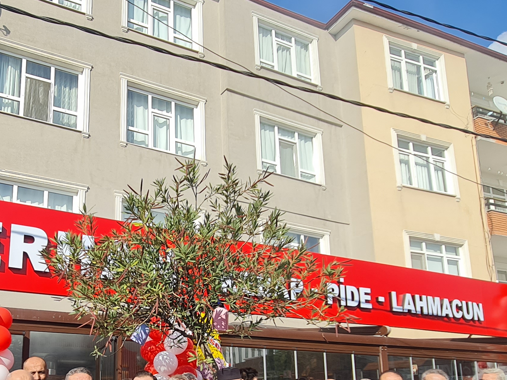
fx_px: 454
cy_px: 322
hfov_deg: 56.2
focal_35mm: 31
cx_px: 143
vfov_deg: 42.7
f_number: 2.2
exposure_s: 1/1992
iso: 64
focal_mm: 2.2
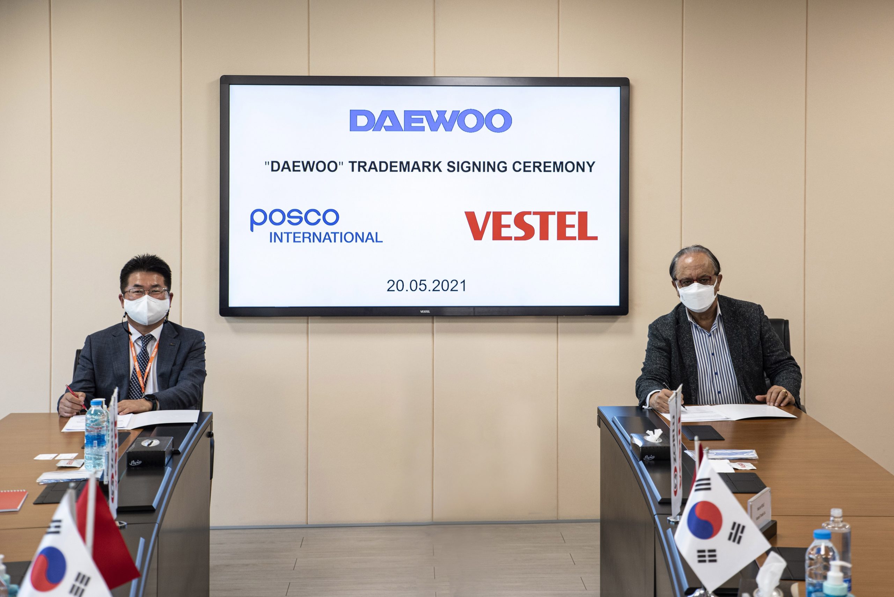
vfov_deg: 24.6
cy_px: 298
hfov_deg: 36.2
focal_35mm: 55
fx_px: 1366
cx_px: 447
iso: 320
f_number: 4.5
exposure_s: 1/60
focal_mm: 55
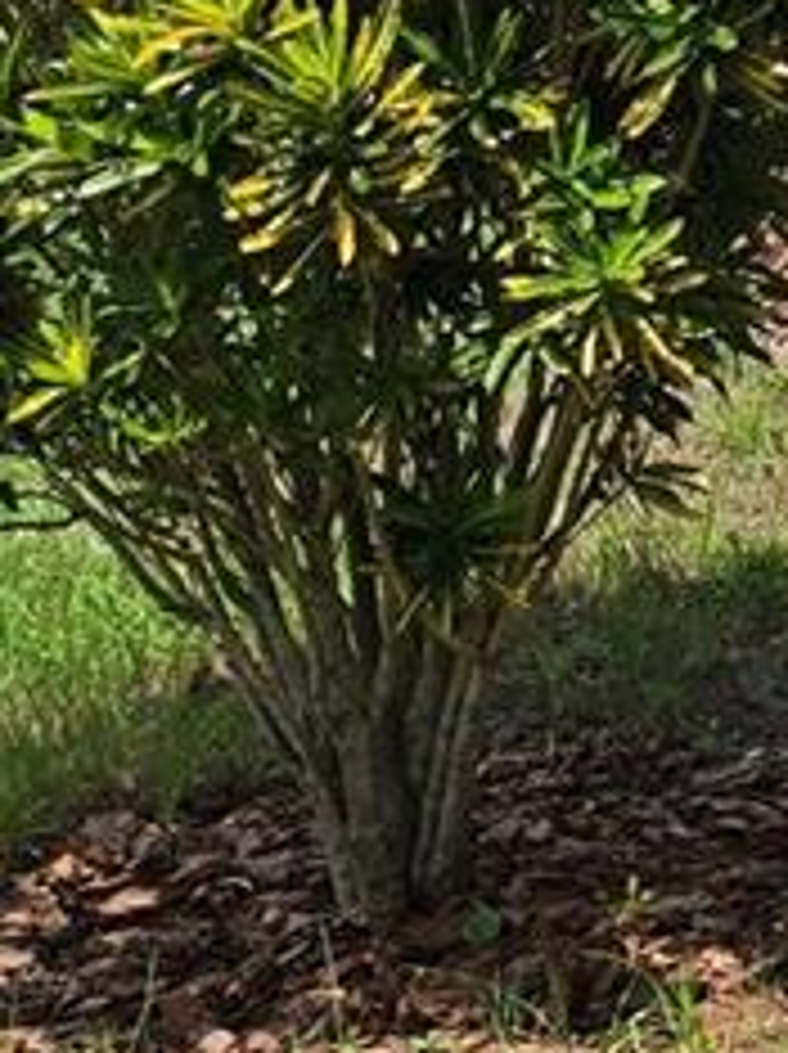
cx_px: 1445
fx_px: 3588
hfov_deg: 11.6
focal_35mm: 118
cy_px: -148
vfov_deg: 16.2
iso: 12
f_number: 1.7
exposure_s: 1/897
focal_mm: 6.3
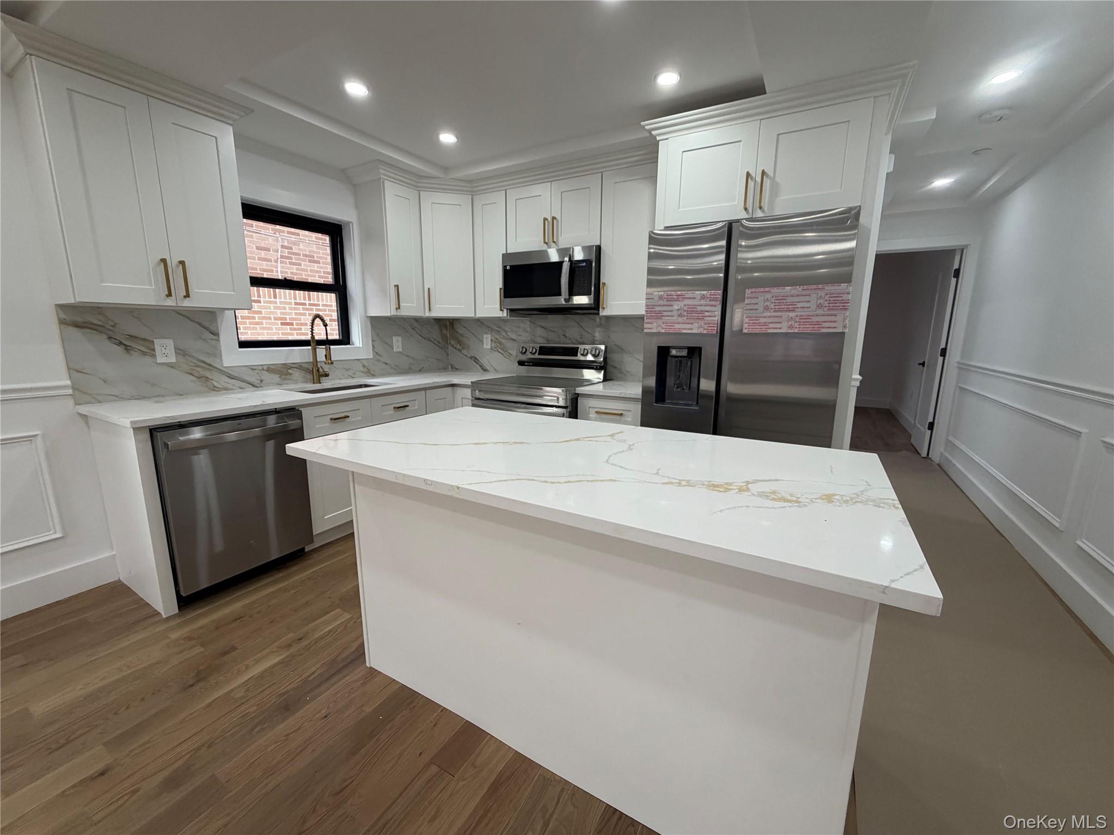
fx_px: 451
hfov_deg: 102.1
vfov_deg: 85.7
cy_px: 418
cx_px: 557
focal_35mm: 14
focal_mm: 2.22
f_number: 2.2
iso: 200
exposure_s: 1/120
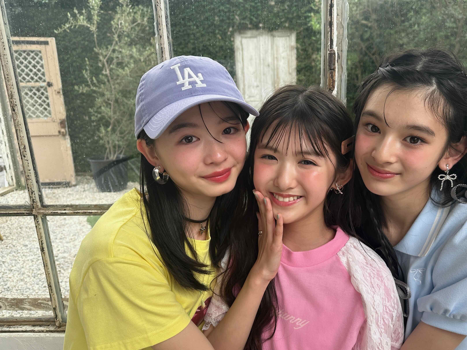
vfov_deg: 46.7
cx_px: 287
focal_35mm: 30
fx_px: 405
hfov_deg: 59.3
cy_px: 197
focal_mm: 6.86
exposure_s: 1/404
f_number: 1.78
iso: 80
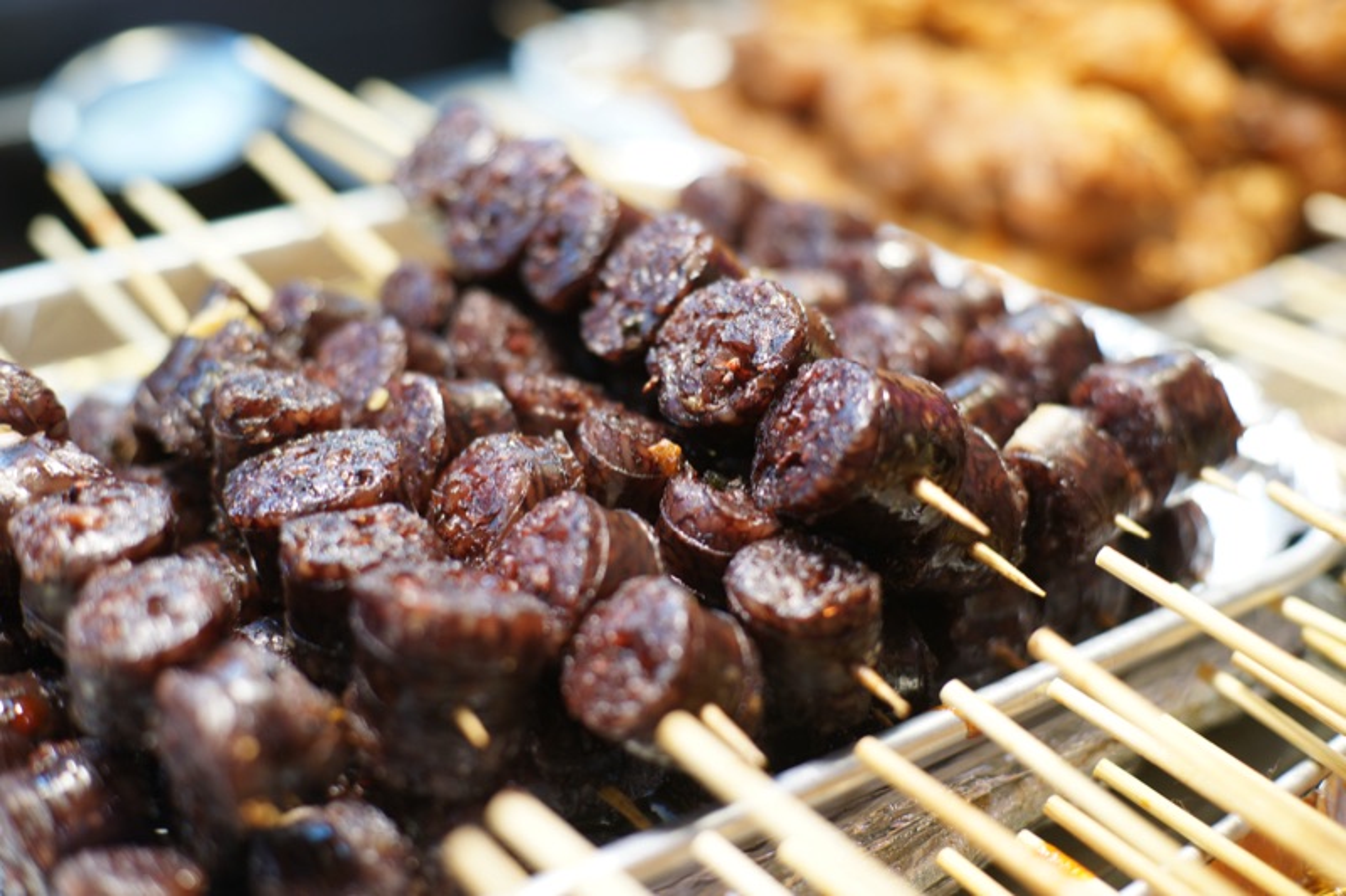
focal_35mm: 50
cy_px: 448
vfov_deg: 27.0
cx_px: 673
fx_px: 1869
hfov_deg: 39.6
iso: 200
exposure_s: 1/60
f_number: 2.5
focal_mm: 50
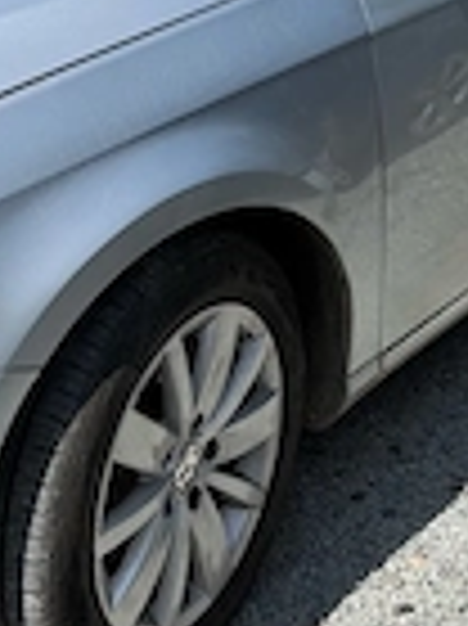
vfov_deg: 27.8
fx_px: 1246
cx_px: 252
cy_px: 153
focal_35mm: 69
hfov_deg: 21.3
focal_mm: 6.76
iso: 80
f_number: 1.78
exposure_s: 1/4405
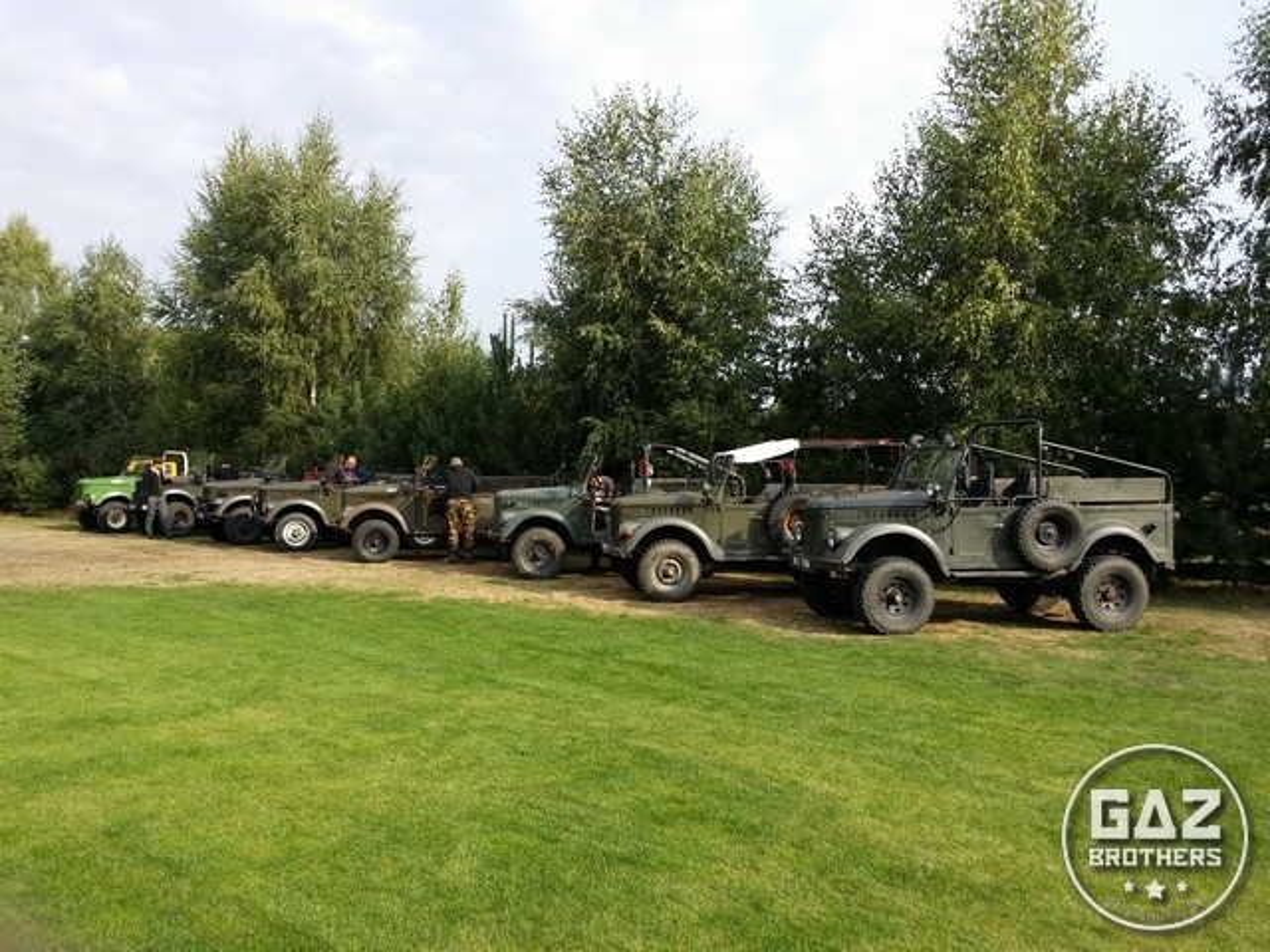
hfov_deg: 58.4
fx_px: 1137
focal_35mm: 31
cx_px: 635
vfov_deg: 45.4
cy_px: 476
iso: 50
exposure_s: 1/578
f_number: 2.2
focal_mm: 4.13
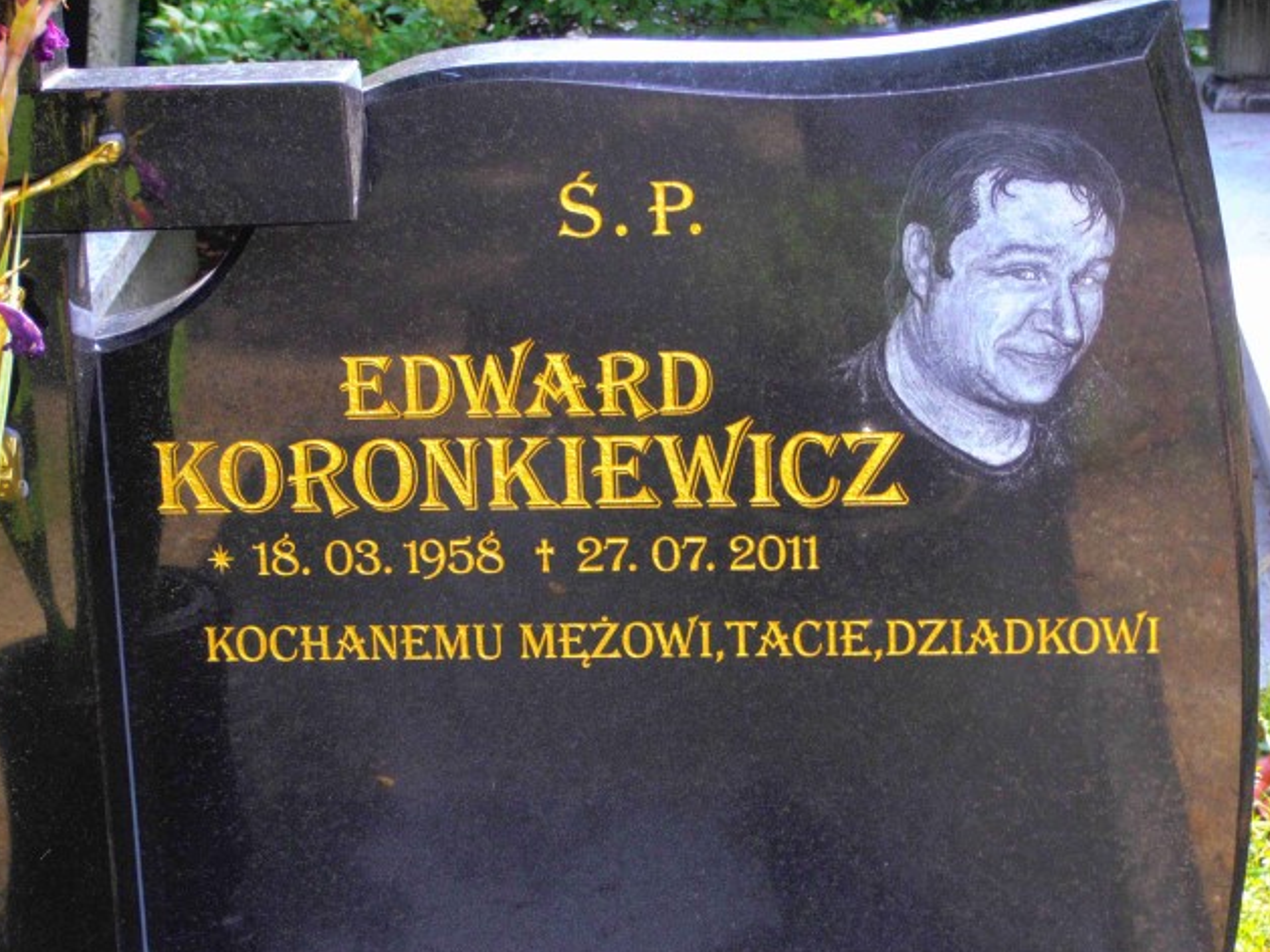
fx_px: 4147
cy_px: 476
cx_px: 630
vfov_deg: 13.1
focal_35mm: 113
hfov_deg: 17.4
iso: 125
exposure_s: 1/80
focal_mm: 19.64
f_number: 5.5
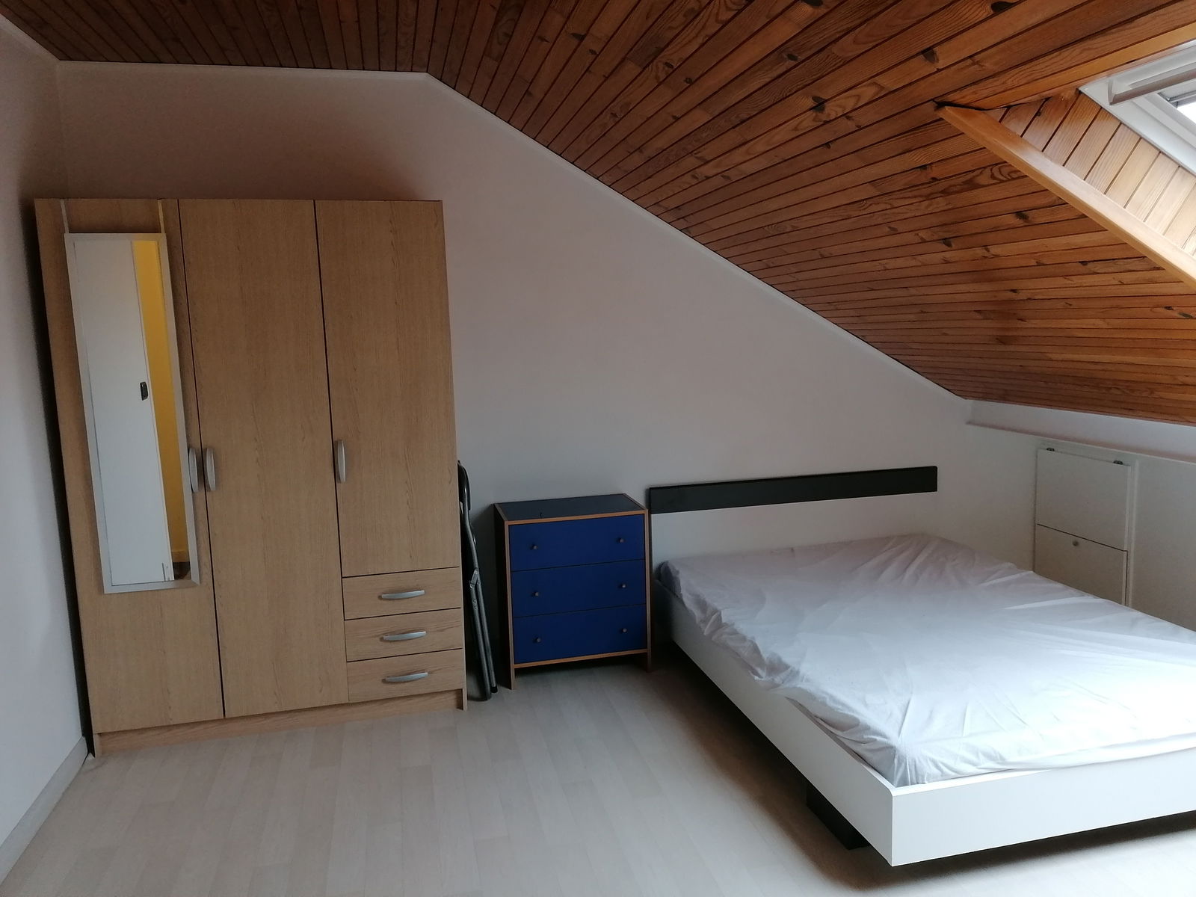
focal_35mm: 27
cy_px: 448
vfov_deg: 51.4
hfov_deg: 65.3
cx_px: 598
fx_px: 933
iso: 160
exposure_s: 1/33.3
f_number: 1.8
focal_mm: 4.75
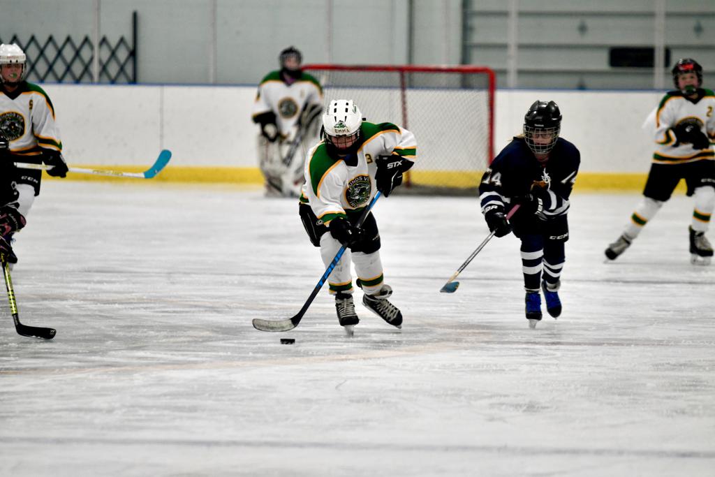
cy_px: 238
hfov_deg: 6.9
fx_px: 5959
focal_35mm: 300
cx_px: 358
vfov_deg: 4.6
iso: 1600
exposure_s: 1/800
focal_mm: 200
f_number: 2.8
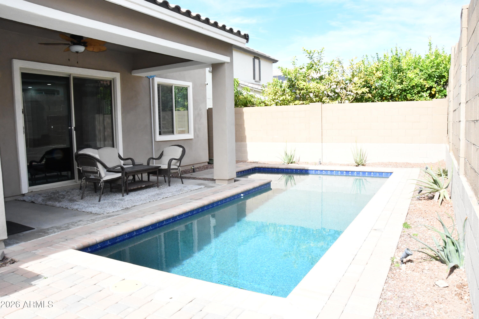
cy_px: 160
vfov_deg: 47.9
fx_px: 359
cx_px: 240
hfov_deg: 67.4
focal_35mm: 27
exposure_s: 1/250
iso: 2500
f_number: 22
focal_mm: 18
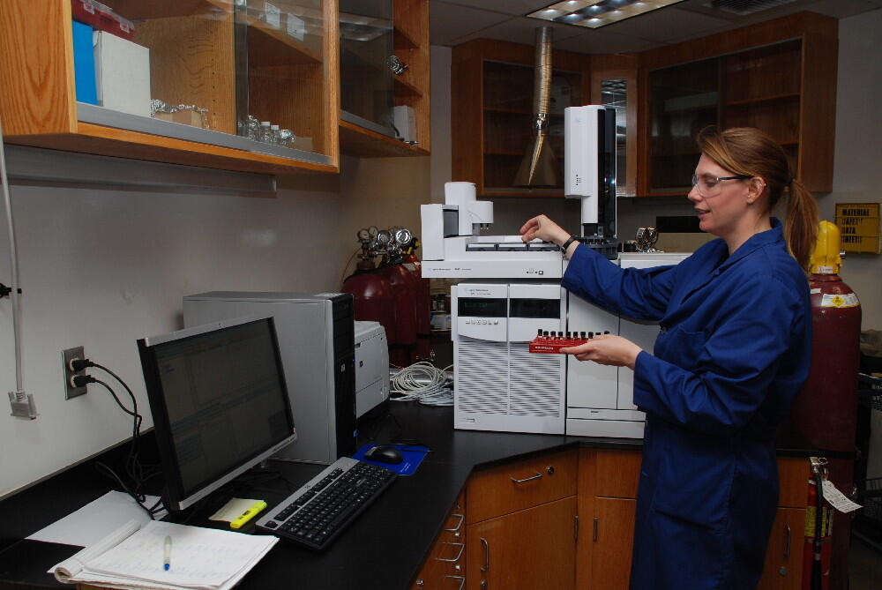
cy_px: 295
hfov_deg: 61.9
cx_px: 441
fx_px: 736
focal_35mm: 30
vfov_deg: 43.7
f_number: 5
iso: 200
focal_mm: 20
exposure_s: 1/60
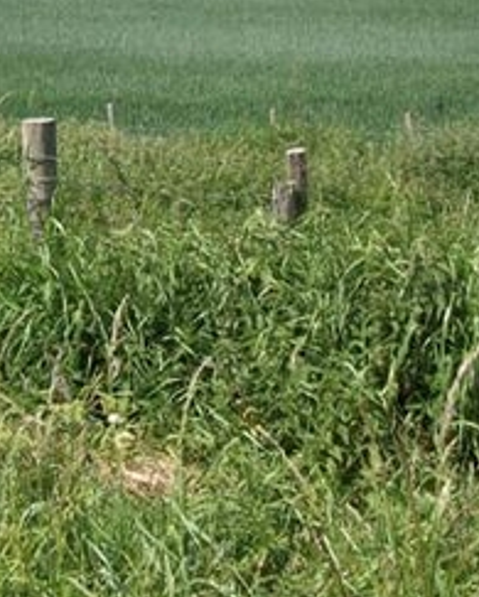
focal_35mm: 77
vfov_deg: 24.2
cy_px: 91
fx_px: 1362
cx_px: 56
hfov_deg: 19.6
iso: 80
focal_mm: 5.7
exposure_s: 1/1000
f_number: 2.9
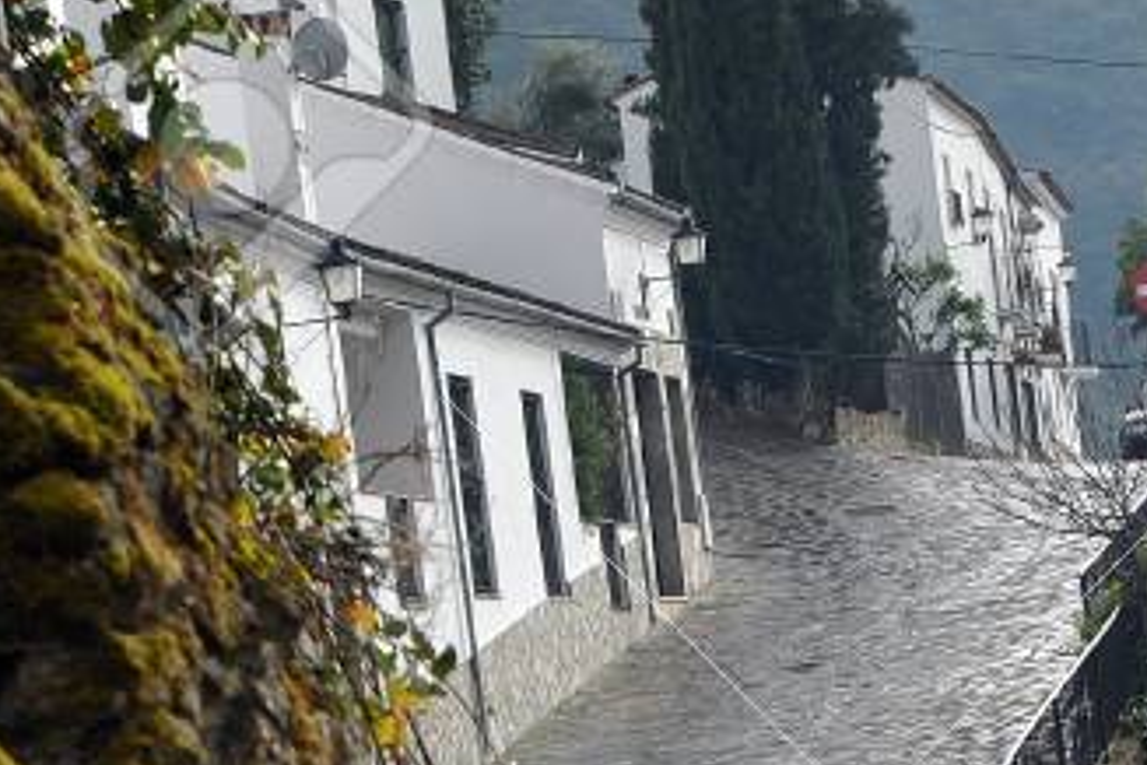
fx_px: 5066
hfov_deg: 12.9
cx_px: 863
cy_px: 1311
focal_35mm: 159
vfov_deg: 8.4
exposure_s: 1/800
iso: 640
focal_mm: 40
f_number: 6.3
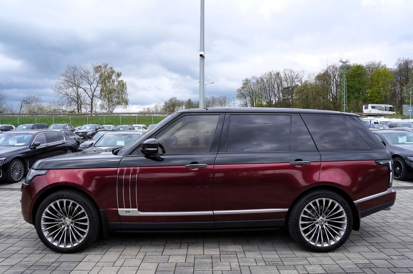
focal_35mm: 24
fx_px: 275
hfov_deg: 73.8
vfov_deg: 53.0
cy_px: 137
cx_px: 206
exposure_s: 1/200
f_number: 8
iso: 100
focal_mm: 24
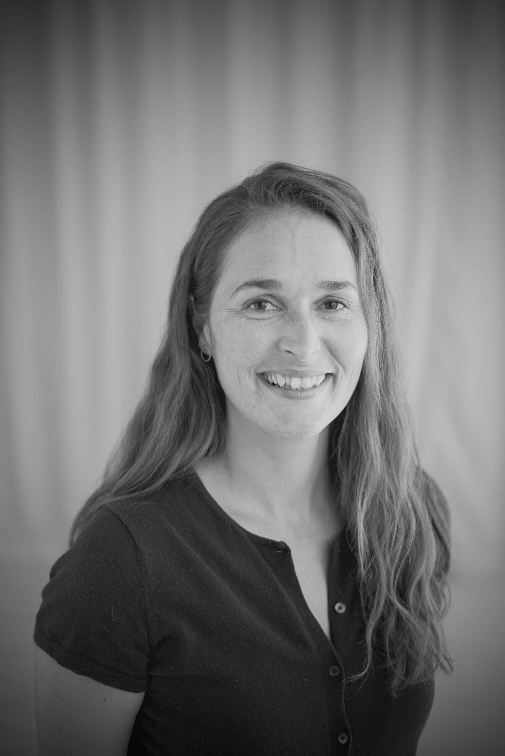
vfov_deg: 39.6
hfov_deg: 27.0
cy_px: 378
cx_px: 252
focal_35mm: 50
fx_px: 1051
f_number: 1.8
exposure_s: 1/250
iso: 200
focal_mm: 50
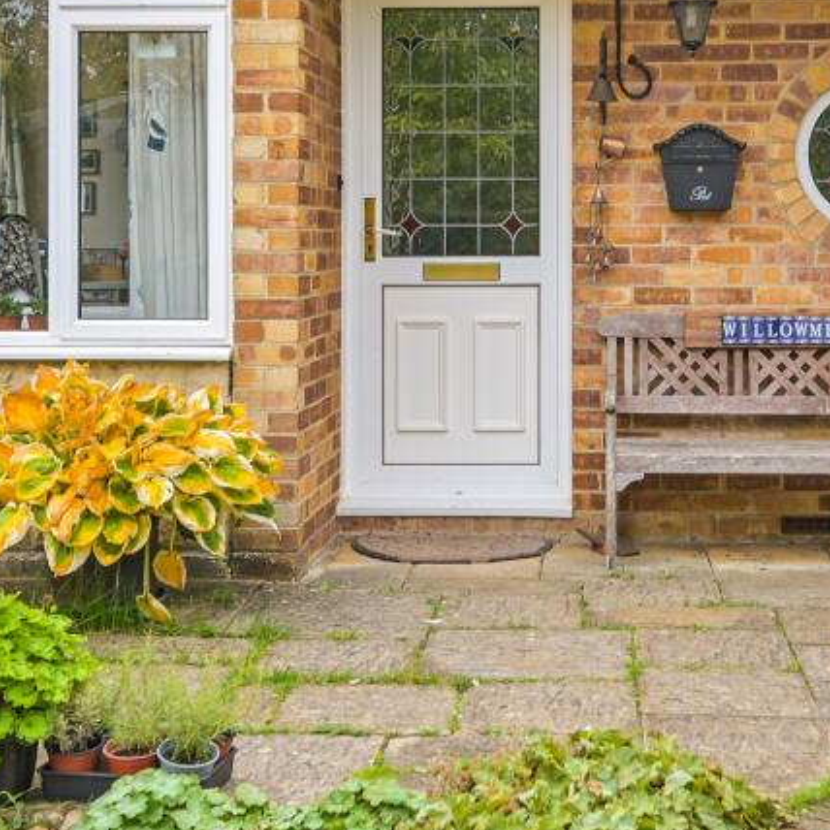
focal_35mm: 61
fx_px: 1655
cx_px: 570
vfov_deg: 27.9
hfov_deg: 27.9
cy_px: 233
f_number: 5.6
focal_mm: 30
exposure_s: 1/320
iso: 250
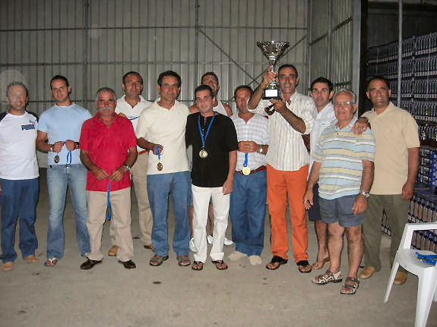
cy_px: 166
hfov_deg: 47.9
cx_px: 217
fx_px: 492
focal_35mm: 39
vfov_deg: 36.8
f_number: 2.8
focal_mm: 7.8
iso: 86
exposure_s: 1/60.1
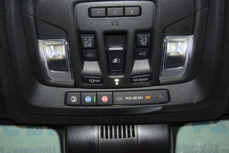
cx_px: 114
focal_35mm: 44
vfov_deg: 30.9
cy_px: 76
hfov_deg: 45.0
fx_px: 277
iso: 640
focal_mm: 29
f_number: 3.8
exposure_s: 1/60
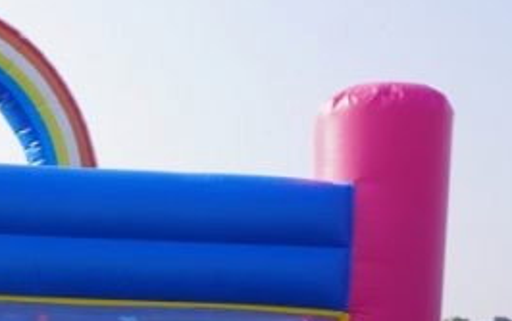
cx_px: -268
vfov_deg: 13.3
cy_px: 464
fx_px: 1313
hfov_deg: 19.2
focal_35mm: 94
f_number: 9
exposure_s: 1/125
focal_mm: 16
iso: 100
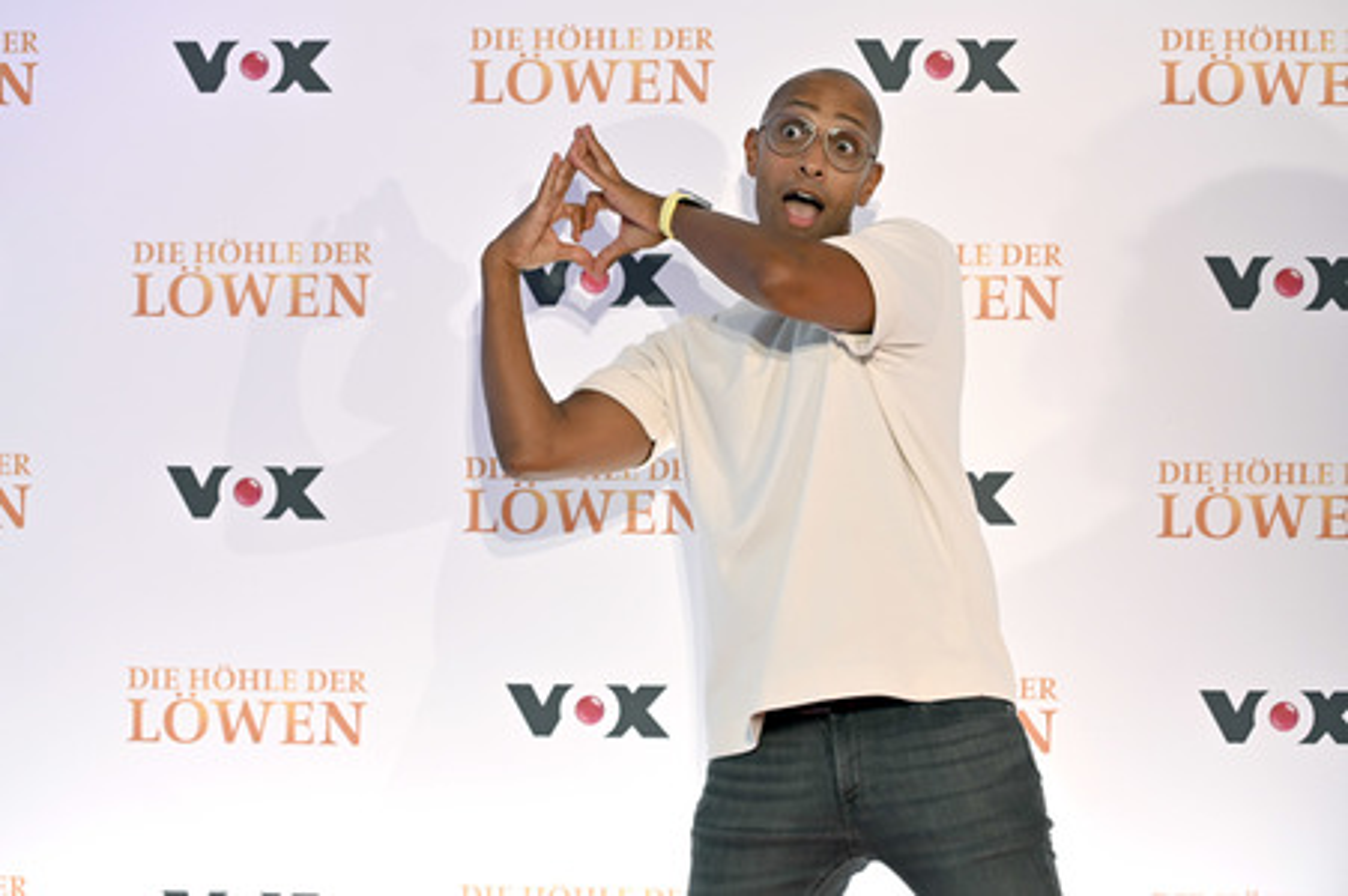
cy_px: 448
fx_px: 2619
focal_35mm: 70
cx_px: 674
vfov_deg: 19.4
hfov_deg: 28.9
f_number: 2.8
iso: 1250
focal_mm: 70
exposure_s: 1/400
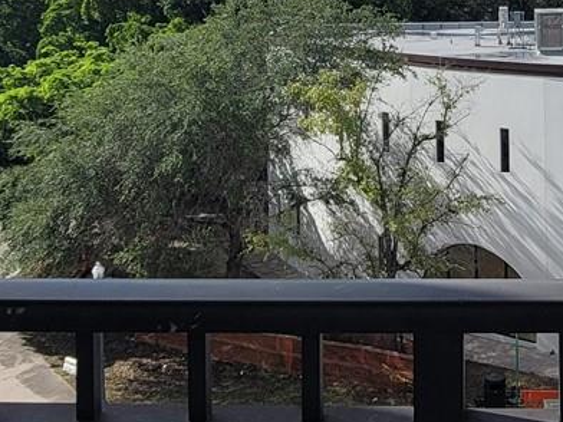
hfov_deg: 34.9
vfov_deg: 25.2
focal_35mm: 53
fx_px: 862
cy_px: -62
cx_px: 458
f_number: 2.2
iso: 64
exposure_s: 1/2882
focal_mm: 2.2
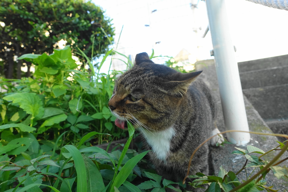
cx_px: 144
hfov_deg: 73.7
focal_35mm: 24
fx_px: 192
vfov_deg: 53.1
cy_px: 96
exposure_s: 1/250
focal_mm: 8.8
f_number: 3.2
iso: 400
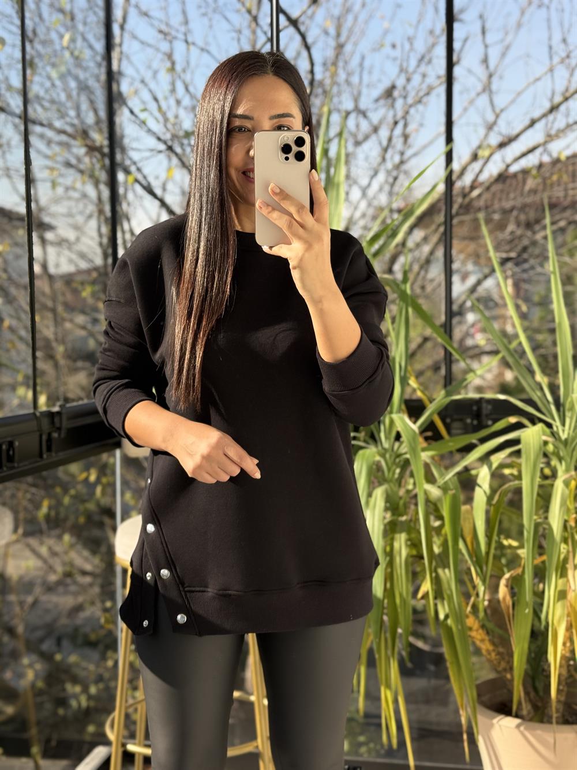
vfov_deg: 39.7
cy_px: 385
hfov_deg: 30.3
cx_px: 288
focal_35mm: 48
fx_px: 1067
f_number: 1.78
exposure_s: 1/837
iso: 80
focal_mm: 6.76
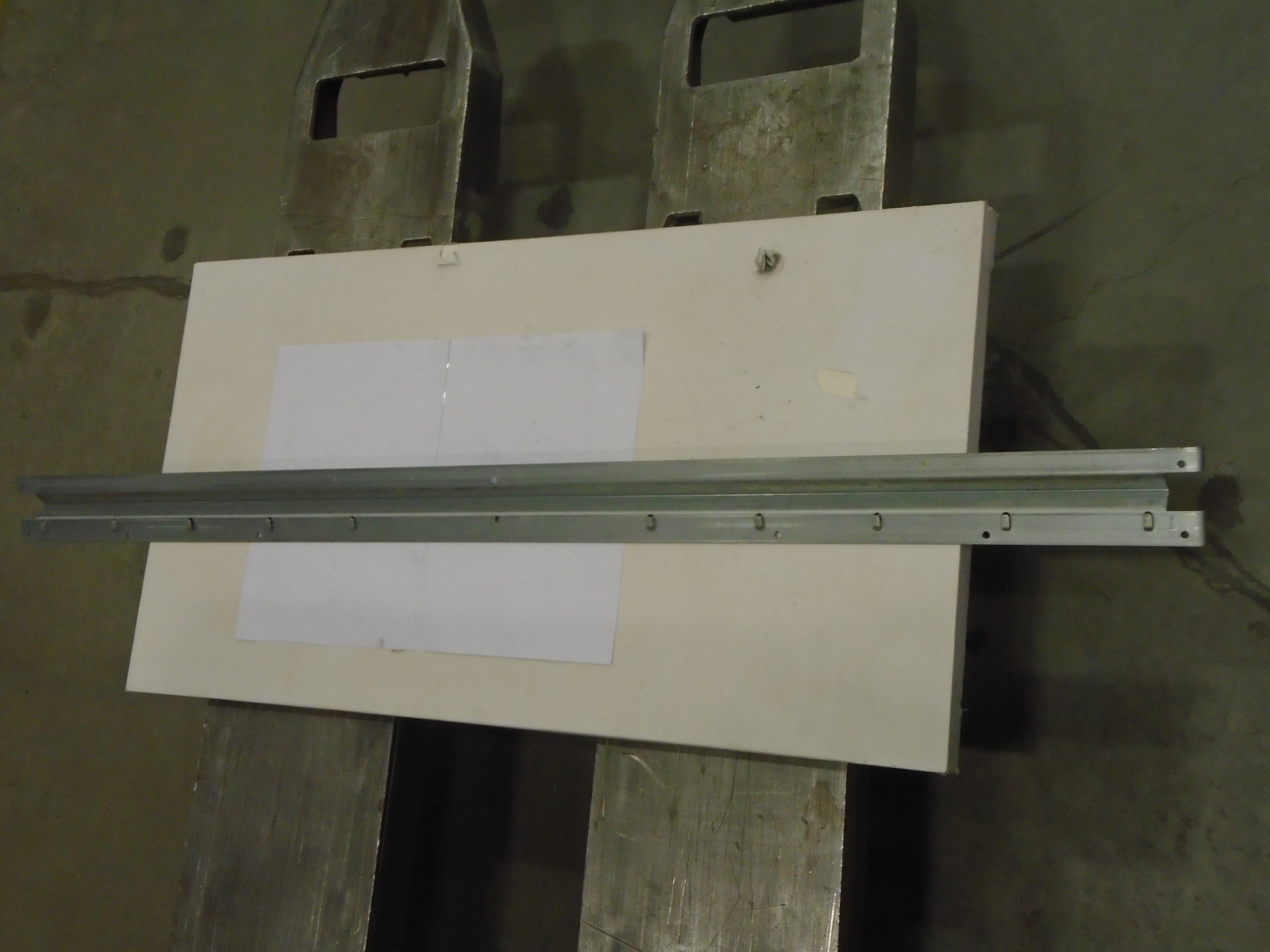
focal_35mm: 42
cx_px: 635
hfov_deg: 44.8
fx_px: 1541
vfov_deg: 34.3
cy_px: 476
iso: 400
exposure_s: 1/25
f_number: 4.1
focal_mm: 7.4
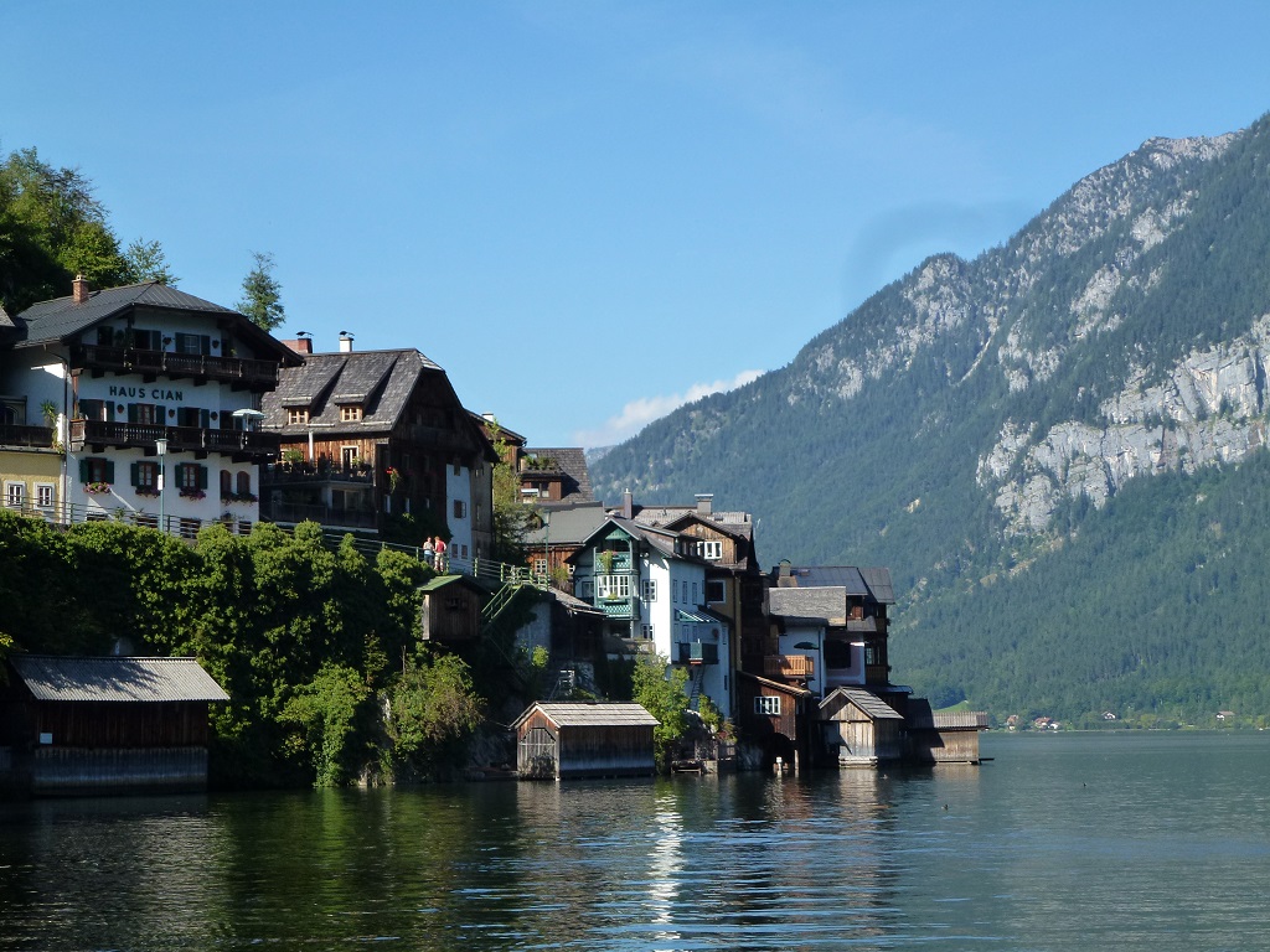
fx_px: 3008
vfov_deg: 18.0
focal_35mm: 82
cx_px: 635
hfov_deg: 23.8
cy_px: 476
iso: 160
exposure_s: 1/500
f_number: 4.8
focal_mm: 14.8
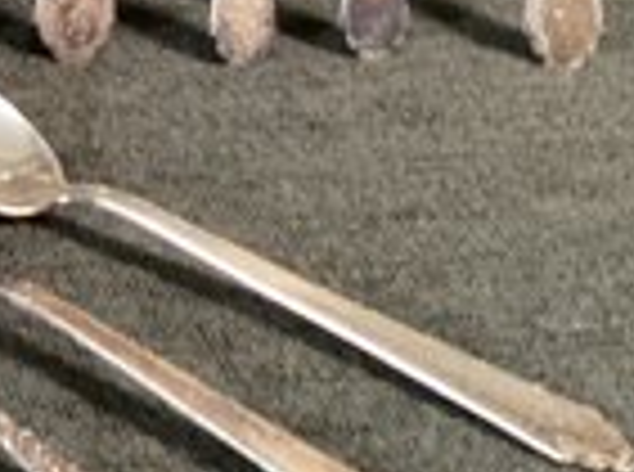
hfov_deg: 12.9
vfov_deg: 10.3
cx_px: -506
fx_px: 2539
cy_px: -227
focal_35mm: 139
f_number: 2.4
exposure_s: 1/60
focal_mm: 3.3
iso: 320
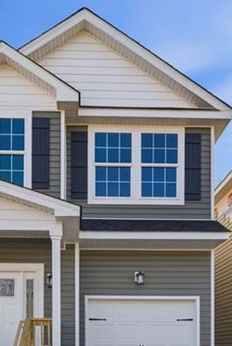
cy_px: 344
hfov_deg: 50.9
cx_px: 56
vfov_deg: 56.6
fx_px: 231
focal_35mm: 24
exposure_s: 1/1250
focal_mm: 12
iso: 250
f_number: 8
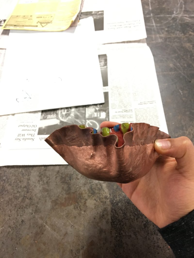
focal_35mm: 29
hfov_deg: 48.2
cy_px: 129
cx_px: 97
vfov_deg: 61.7
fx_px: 217
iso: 125
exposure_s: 1/30
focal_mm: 4.15
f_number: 2.2
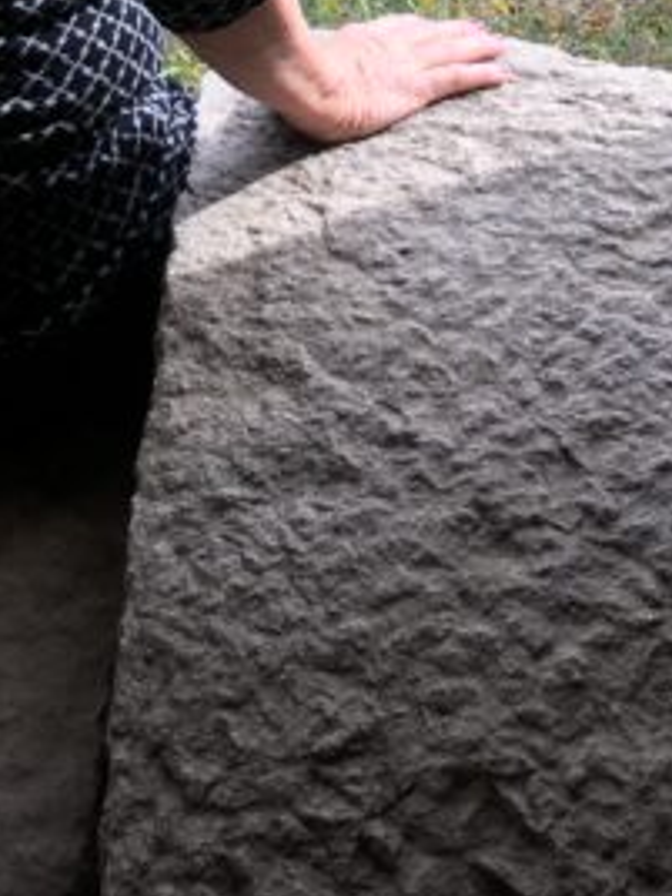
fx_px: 2873
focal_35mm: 111
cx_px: 147
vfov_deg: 15.0
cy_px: -792
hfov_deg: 13.3
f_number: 2.2
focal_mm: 4.15
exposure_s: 1/278
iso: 25
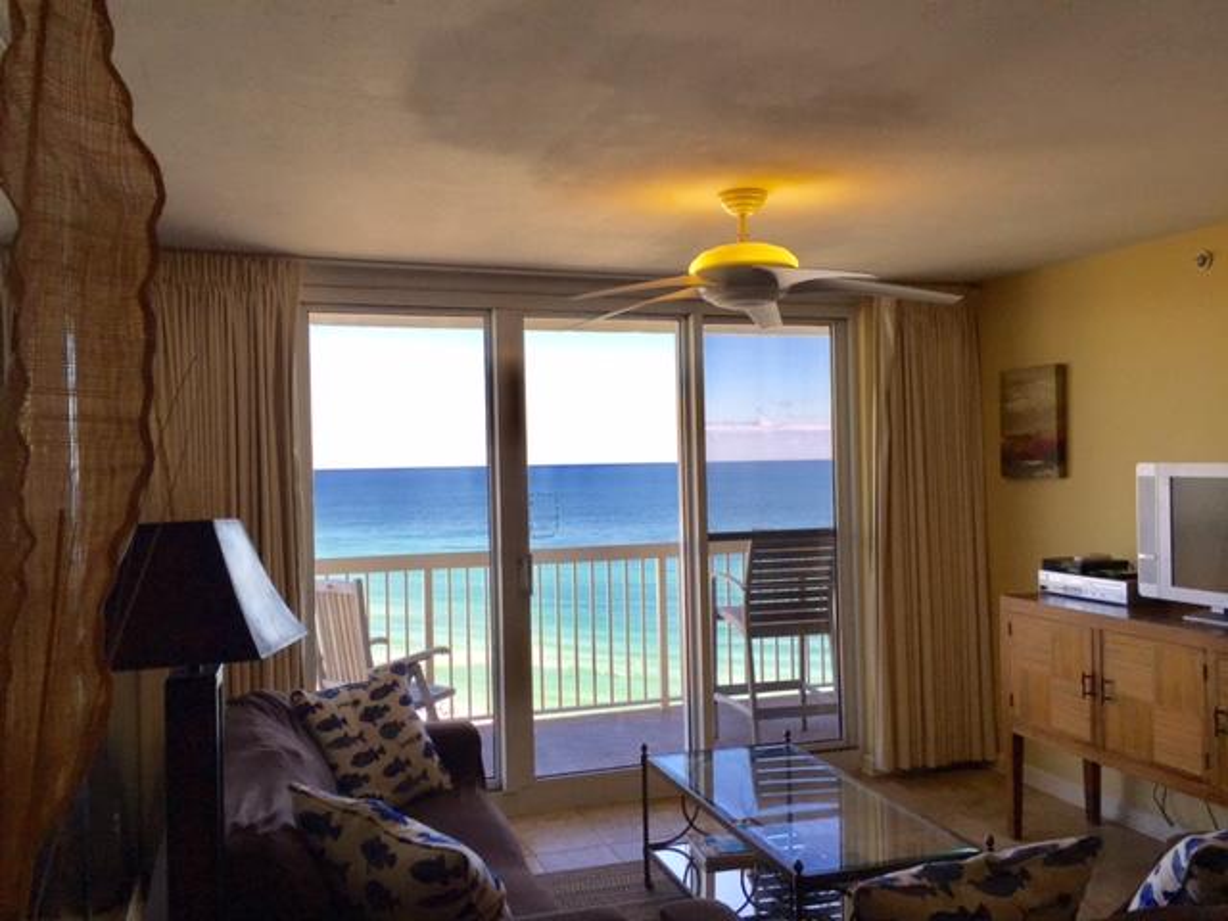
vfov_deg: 48.2
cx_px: 614
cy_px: 460
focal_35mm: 29
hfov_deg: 61.7
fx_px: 1029
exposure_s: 1/237
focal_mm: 4.15
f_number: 2.2
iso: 32
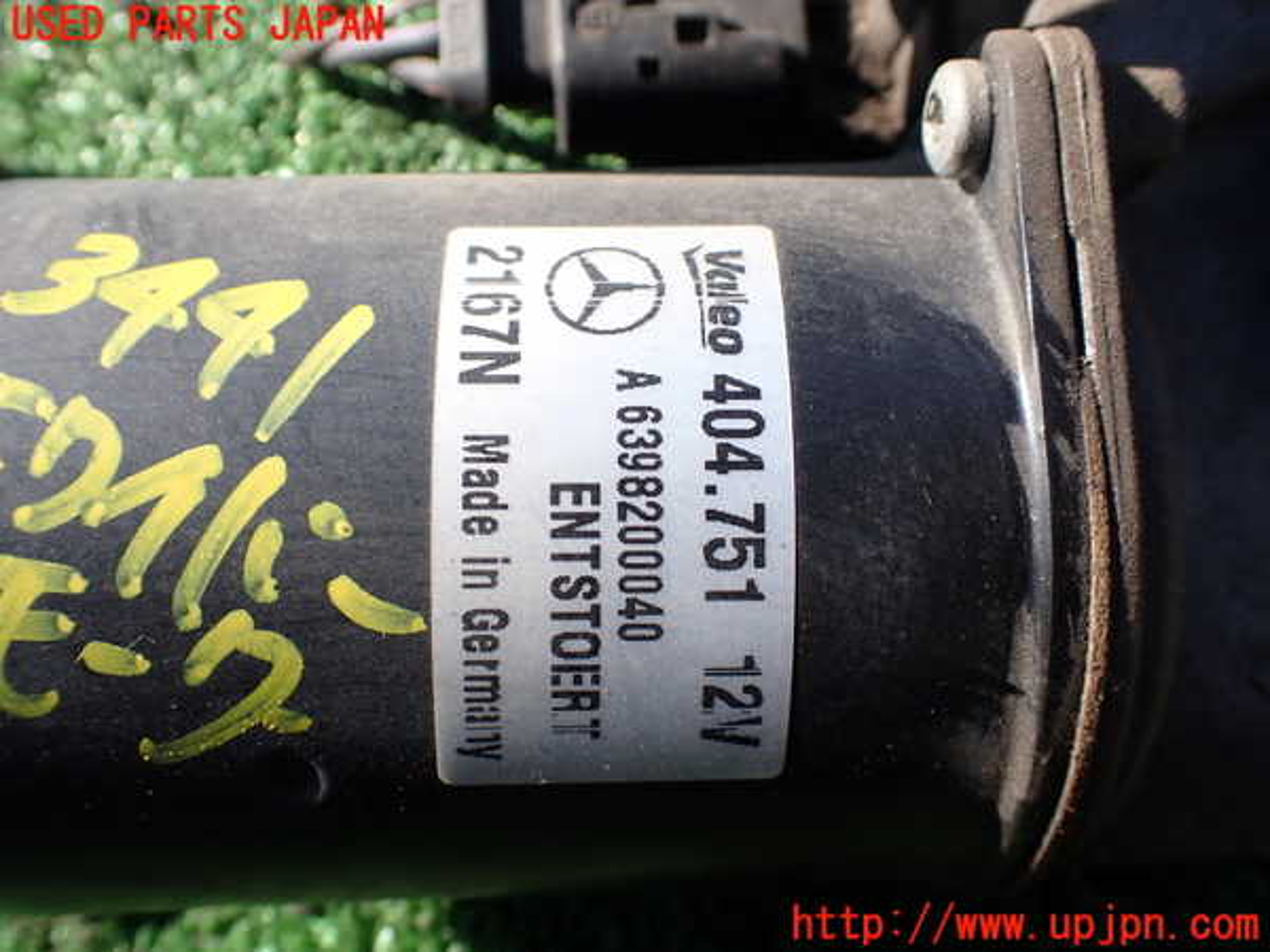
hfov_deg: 60.0
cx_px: 635
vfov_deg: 46.8
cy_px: 476
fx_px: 1101
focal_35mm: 30
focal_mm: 5.4
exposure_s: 1/500
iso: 100
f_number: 3.2
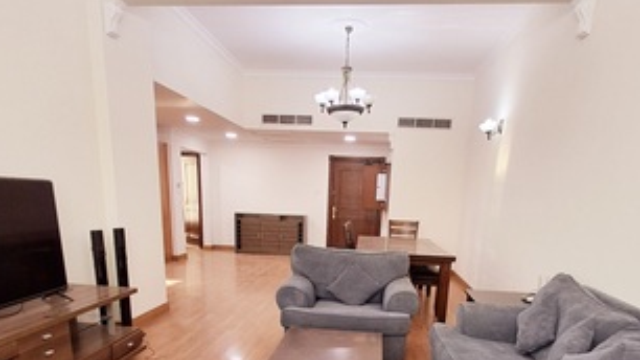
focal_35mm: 26
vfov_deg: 41.6
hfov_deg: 71.9
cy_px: 309
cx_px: 332
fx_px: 441
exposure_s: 1/40
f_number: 2.2
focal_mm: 1.64
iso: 100
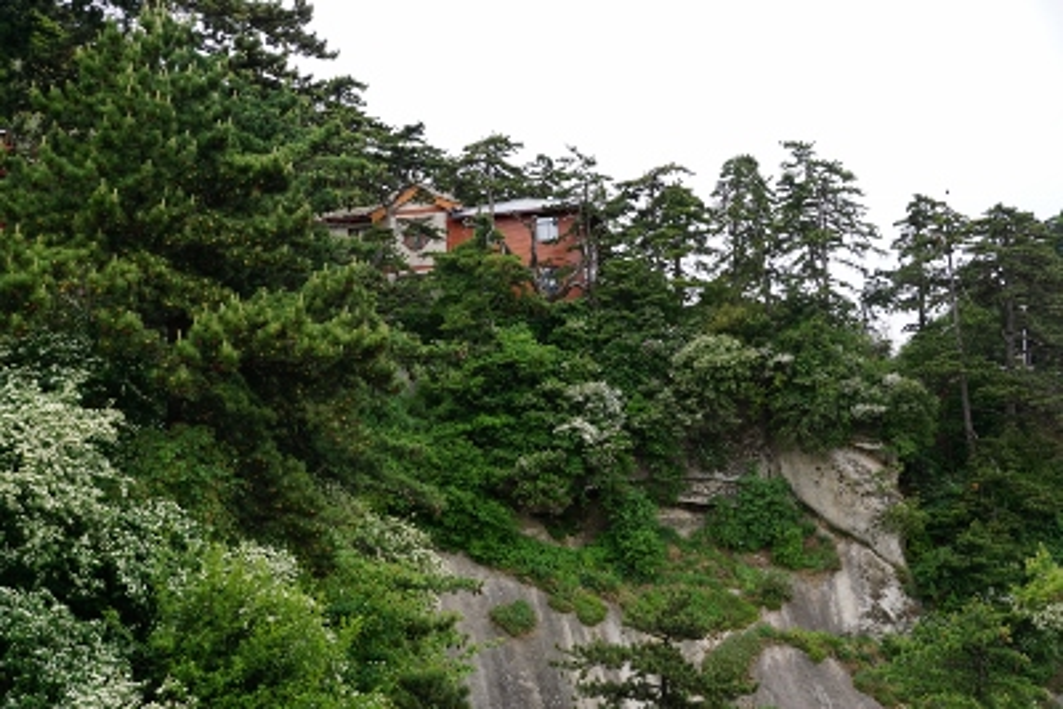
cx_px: 532
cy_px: 354
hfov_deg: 46.4
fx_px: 1241
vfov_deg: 31.9
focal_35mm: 42
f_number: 8
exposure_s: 1/100
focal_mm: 28
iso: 100
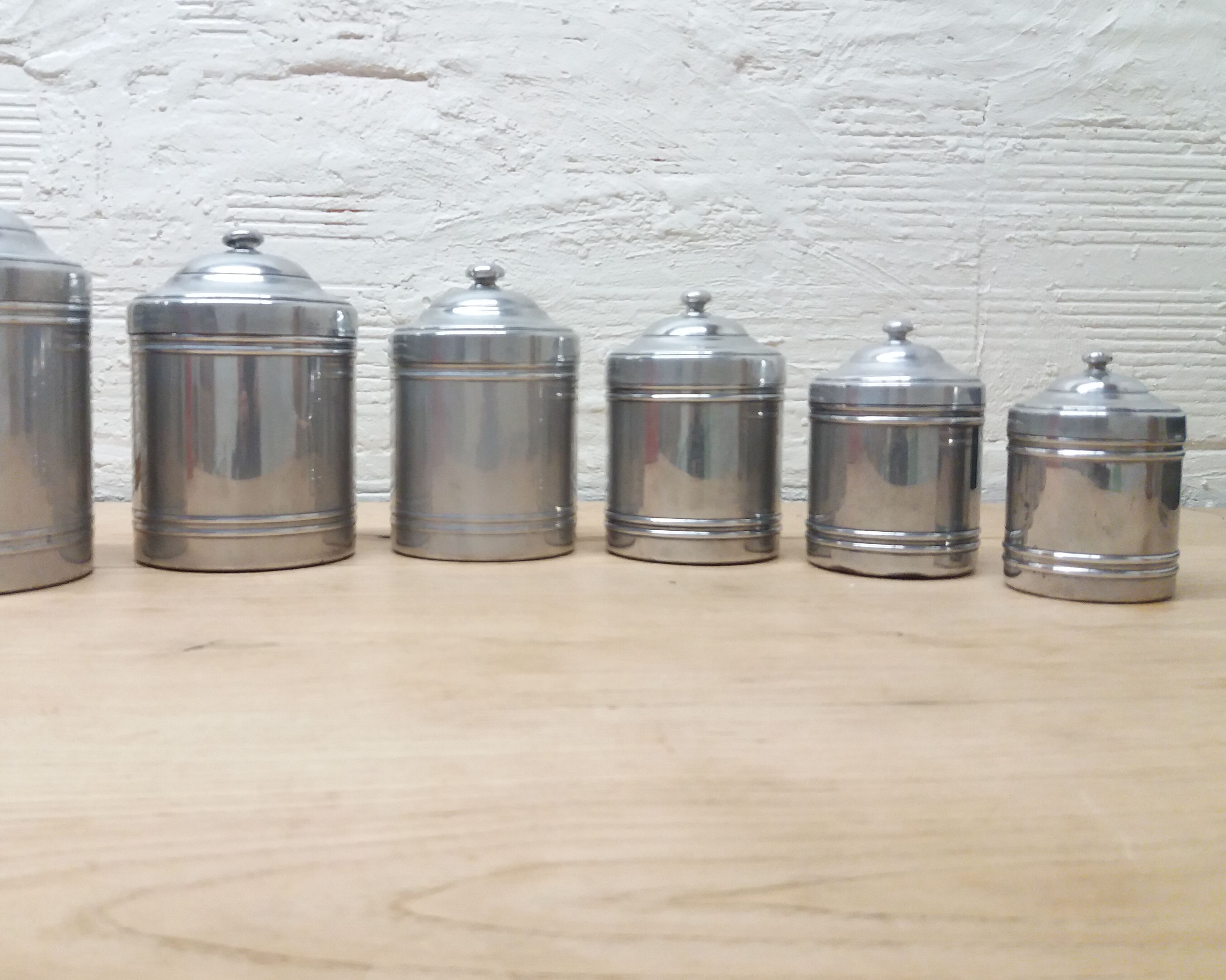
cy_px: 458
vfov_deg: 44.5
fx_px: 1197
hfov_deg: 53.9
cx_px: 496
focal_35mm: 33
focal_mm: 3.7
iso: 200
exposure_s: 1/119
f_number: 1.9
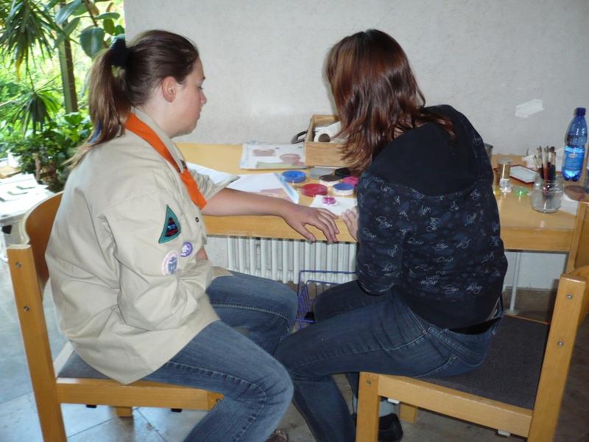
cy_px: 221
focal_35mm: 38
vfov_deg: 37.7
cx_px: 294
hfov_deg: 49.0
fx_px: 647
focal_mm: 5.8
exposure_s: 1/30
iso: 160
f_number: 2.8
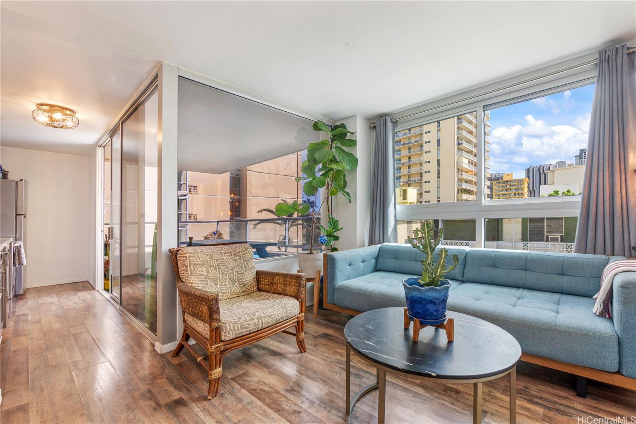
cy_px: 212
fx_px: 265
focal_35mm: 15
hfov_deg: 100.4
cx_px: 318
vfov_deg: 77.3
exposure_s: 1/25
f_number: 8
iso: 160
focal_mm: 10
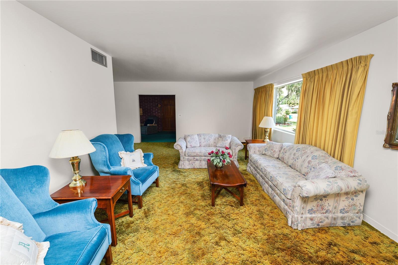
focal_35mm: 14
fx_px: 155
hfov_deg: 104.3
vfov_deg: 81.2
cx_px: 199
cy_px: 132
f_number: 7.1
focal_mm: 14
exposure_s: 1/60
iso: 320
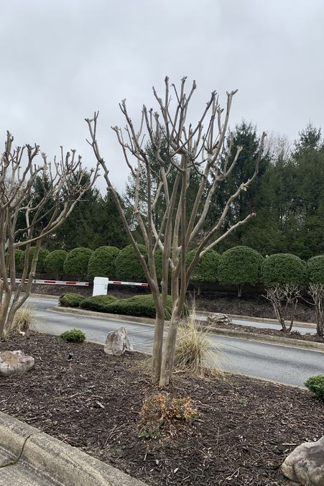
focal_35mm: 28
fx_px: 378
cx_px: 148
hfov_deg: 46.4
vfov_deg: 65.5
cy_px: 237
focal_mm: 4.25
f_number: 1.8
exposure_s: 1/1490
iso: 25
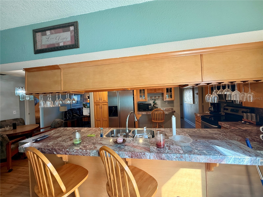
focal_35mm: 14
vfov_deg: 85.7
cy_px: 98
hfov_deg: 102.1
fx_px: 106
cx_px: 132
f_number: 2.2
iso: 160
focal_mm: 2.22
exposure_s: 1/99
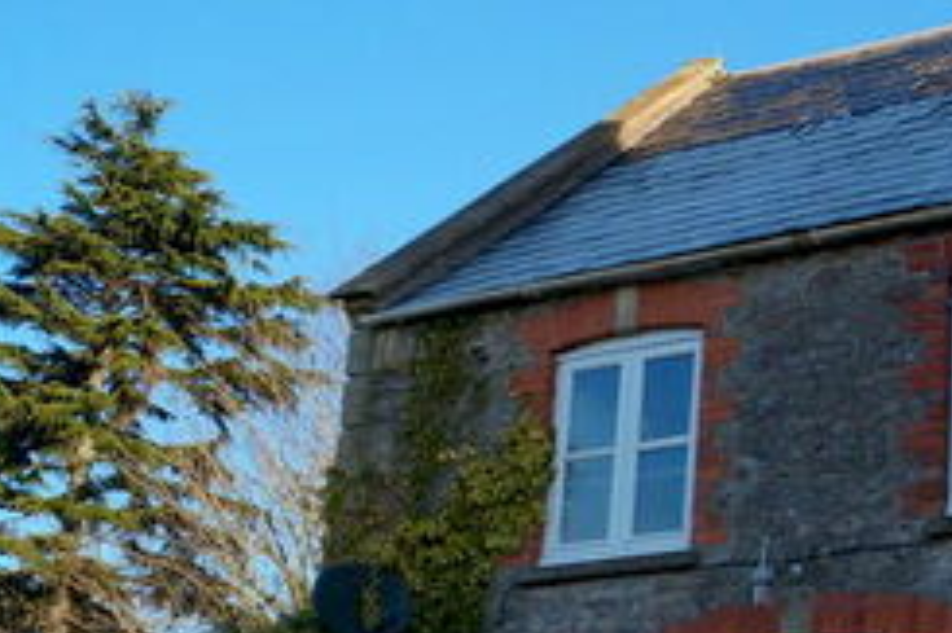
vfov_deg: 17.6
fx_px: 2035
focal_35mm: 77
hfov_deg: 23.5
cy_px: 495
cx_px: 1216
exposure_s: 1/100
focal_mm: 18
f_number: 9
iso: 100
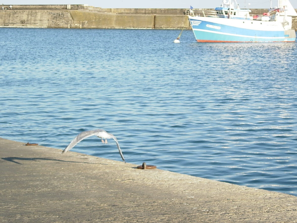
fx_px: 970
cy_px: 112
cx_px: 148
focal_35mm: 113
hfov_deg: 17.4
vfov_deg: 13.1
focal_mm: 23.4
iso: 64
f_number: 4.9
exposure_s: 1/256
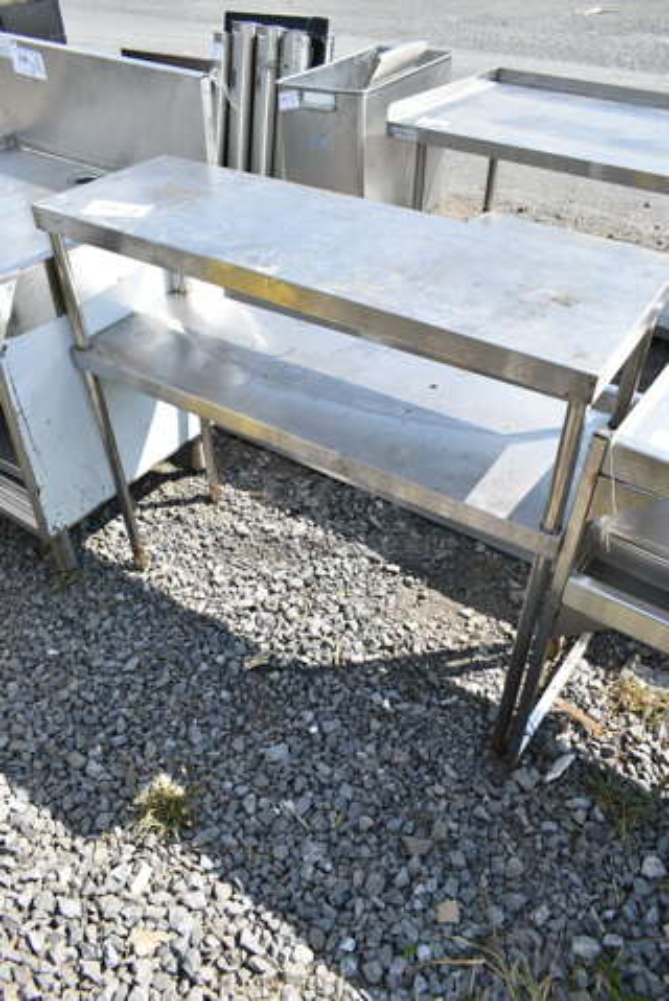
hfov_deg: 48.0
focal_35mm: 27
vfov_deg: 67.4
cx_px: 334
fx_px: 751
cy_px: 500
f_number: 7.1
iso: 100
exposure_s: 1/200
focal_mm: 18
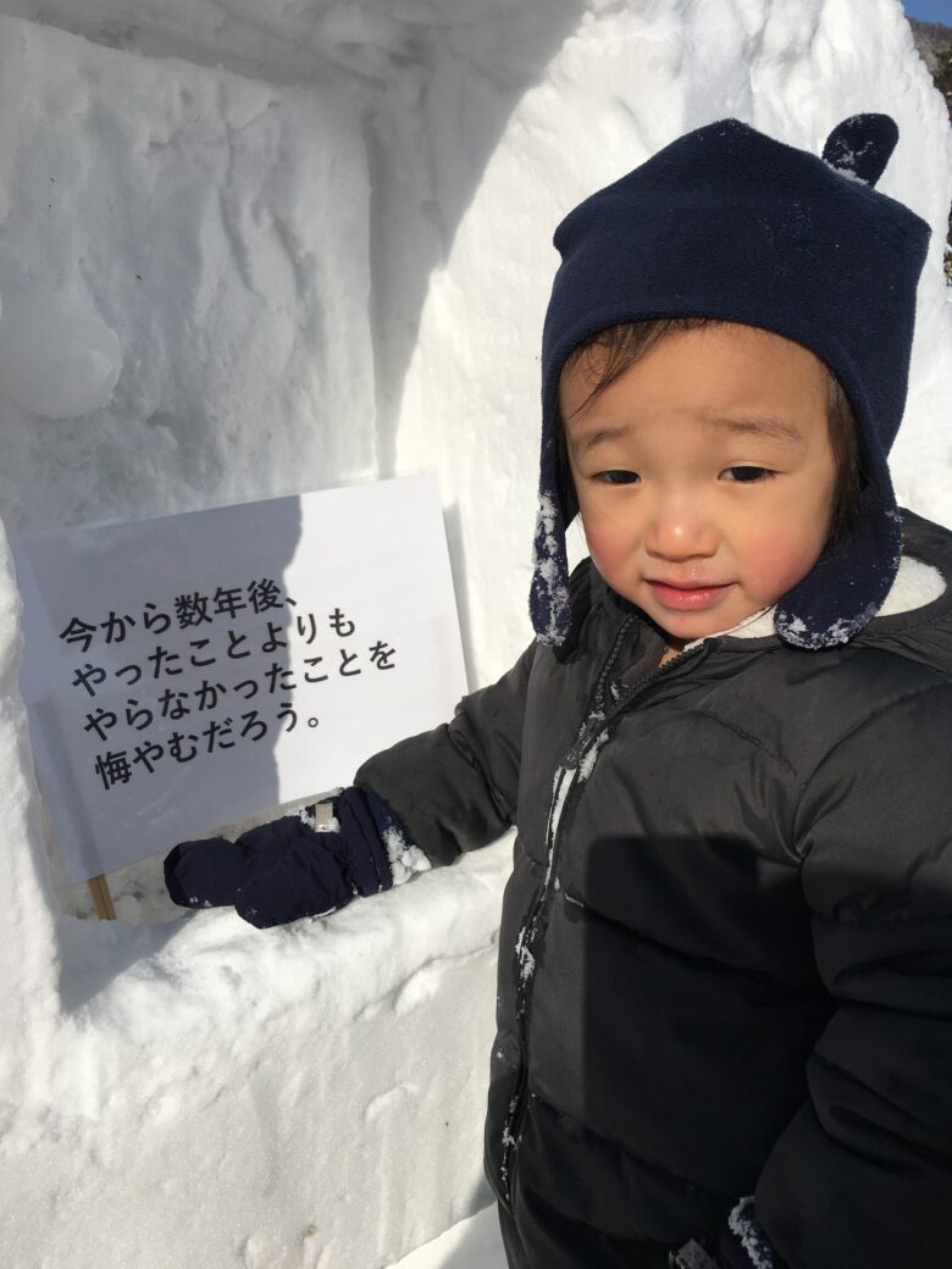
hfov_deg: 48.2
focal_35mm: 29
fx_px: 1063
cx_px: 476
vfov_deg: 61.7
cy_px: 634
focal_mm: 4.15
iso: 25
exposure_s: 1/3663
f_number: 2.2
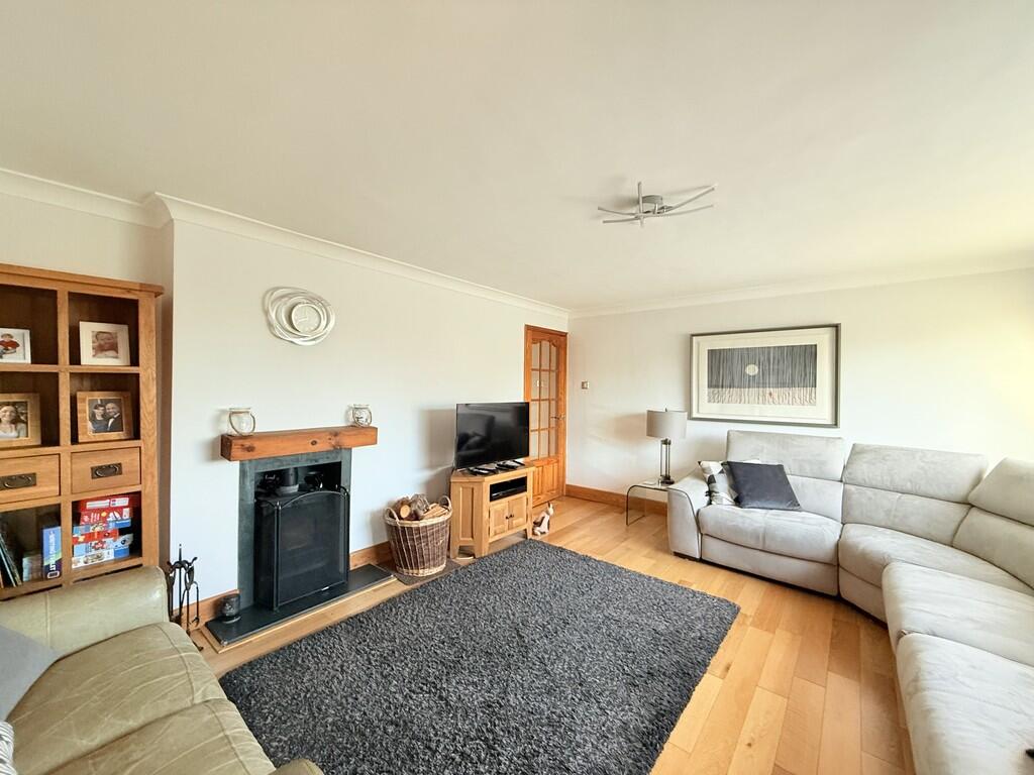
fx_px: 418
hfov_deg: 102.1
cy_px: 388
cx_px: 517
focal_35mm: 14
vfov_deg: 85.7
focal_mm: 2.22
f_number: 2.2
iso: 320
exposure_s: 1/84
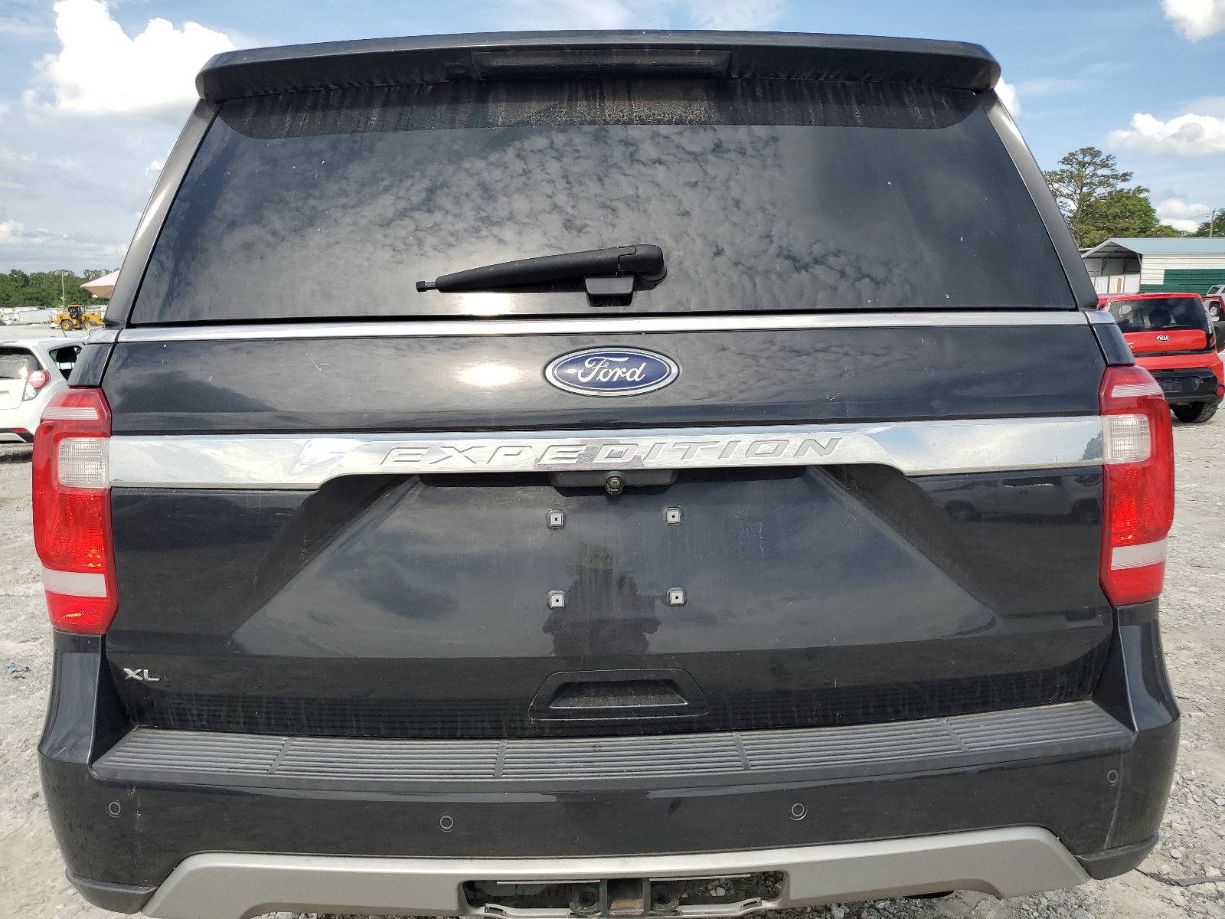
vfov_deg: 53.1
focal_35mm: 26
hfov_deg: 67.3
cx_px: 612
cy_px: 460
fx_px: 920
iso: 50
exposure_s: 1/2500
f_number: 1.5
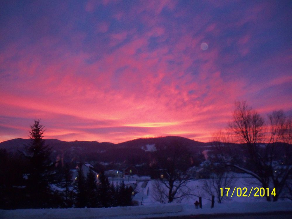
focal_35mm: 38
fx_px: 321
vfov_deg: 37.7
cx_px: 146
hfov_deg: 49.0
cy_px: 110
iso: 400
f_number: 3.5
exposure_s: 1/60
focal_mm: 6.3
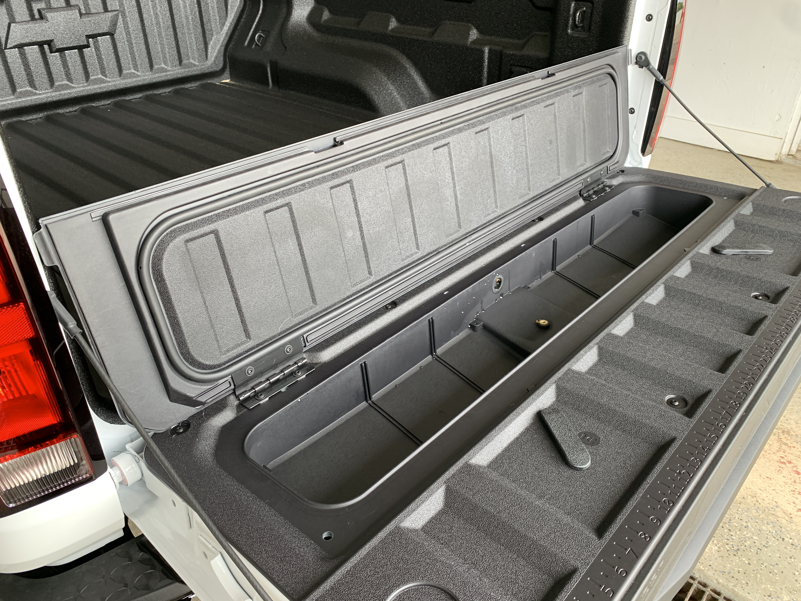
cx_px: 400
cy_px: 300
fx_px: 602
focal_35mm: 26
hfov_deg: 67.3
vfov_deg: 53.1
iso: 80
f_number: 1.8
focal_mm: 4.25
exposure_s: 1/120
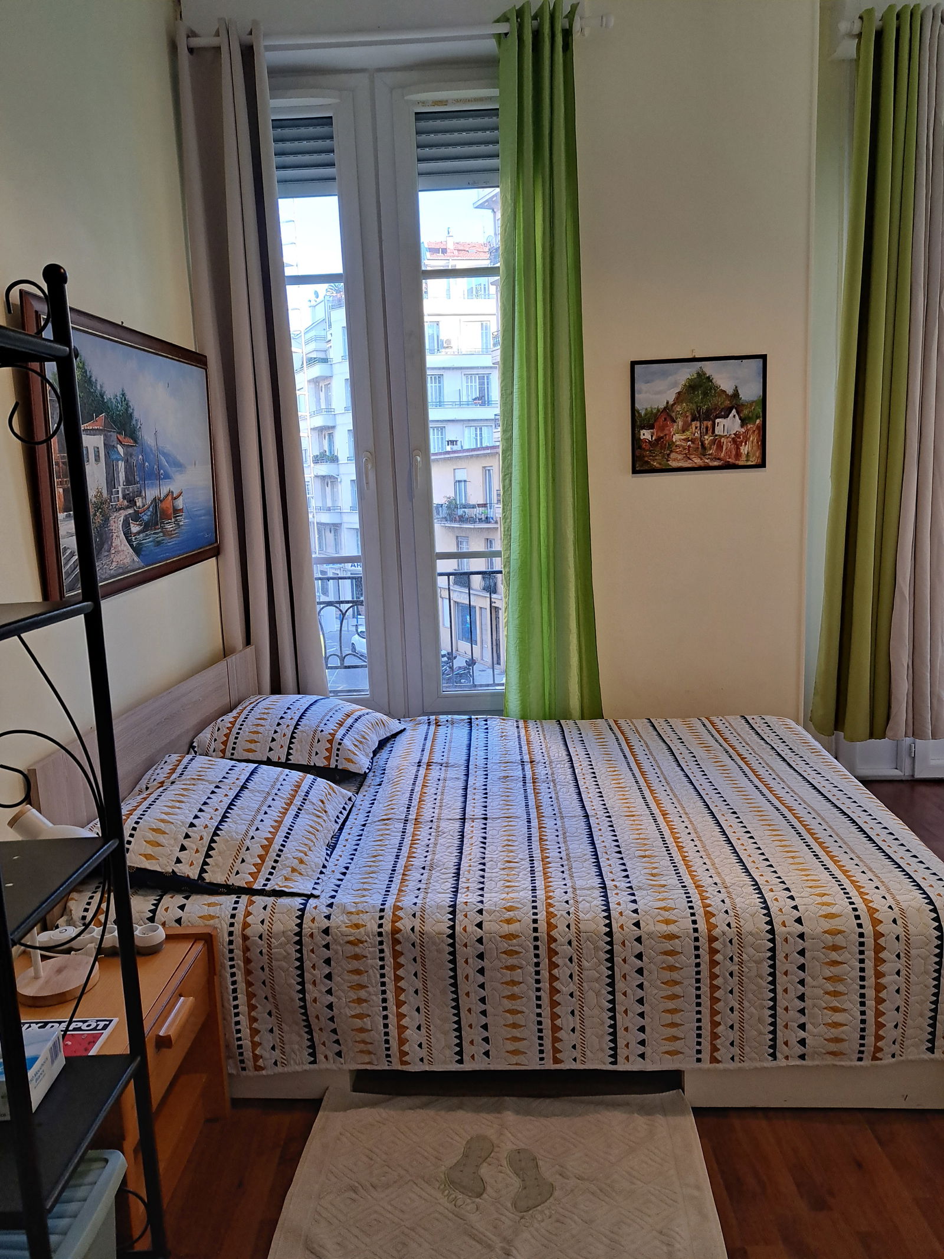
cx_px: 472
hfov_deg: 56.8
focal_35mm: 24
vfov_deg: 71.6
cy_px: 630
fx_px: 873
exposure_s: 1/60
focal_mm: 5.23
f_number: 1.8
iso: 125
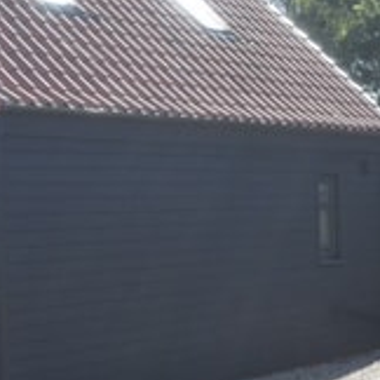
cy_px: 208
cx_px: 33
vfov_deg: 16.4
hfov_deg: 16.2
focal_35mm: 106
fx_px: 1320
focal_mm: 27
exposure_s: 1/250
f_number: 8
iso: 200
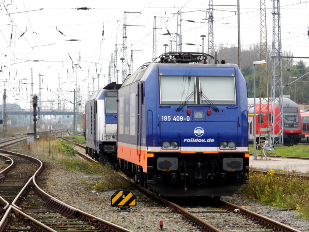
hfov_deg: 8.9
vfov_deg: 6.7
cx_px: 154
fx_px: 1991
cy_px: 116
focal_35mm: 223
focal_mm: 40
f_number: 5.4
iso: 100
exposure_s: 1/189
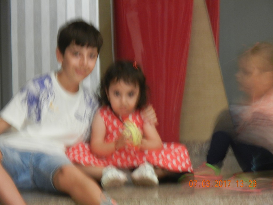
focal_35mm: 300
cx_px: 136
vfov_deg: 5.0
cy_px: 102
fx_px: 2366
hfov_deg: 6.6
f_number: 5.6
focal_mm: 54
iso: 436
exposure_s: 1/1.1
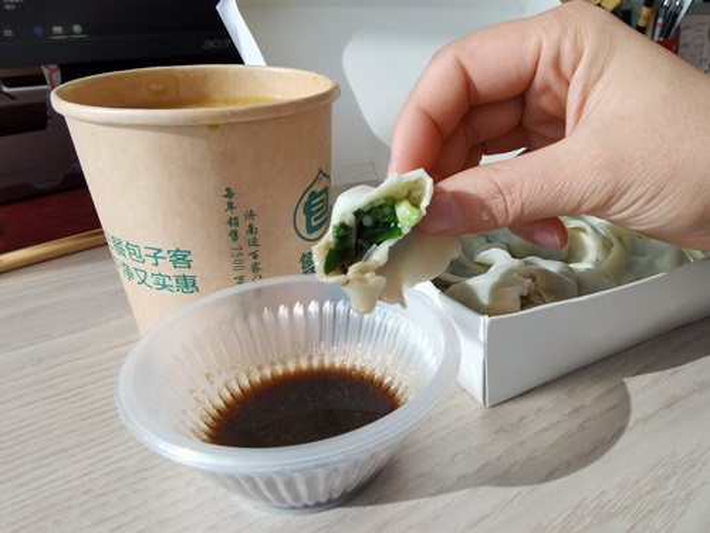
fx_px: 533
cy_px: 266
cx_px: 355
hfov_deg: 67.3
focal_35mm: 26
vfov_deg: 53.1
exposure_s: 1/100
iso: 80
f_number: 2.2
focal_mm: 2.26
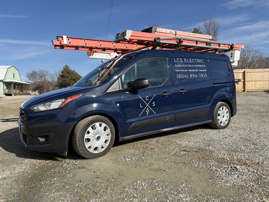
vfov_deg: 53.1
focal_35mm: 26
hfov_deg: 67.3
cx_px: 134
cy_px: 101
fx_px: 202
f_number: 1.6
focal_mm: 5.96
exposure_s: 1/4608
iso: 64
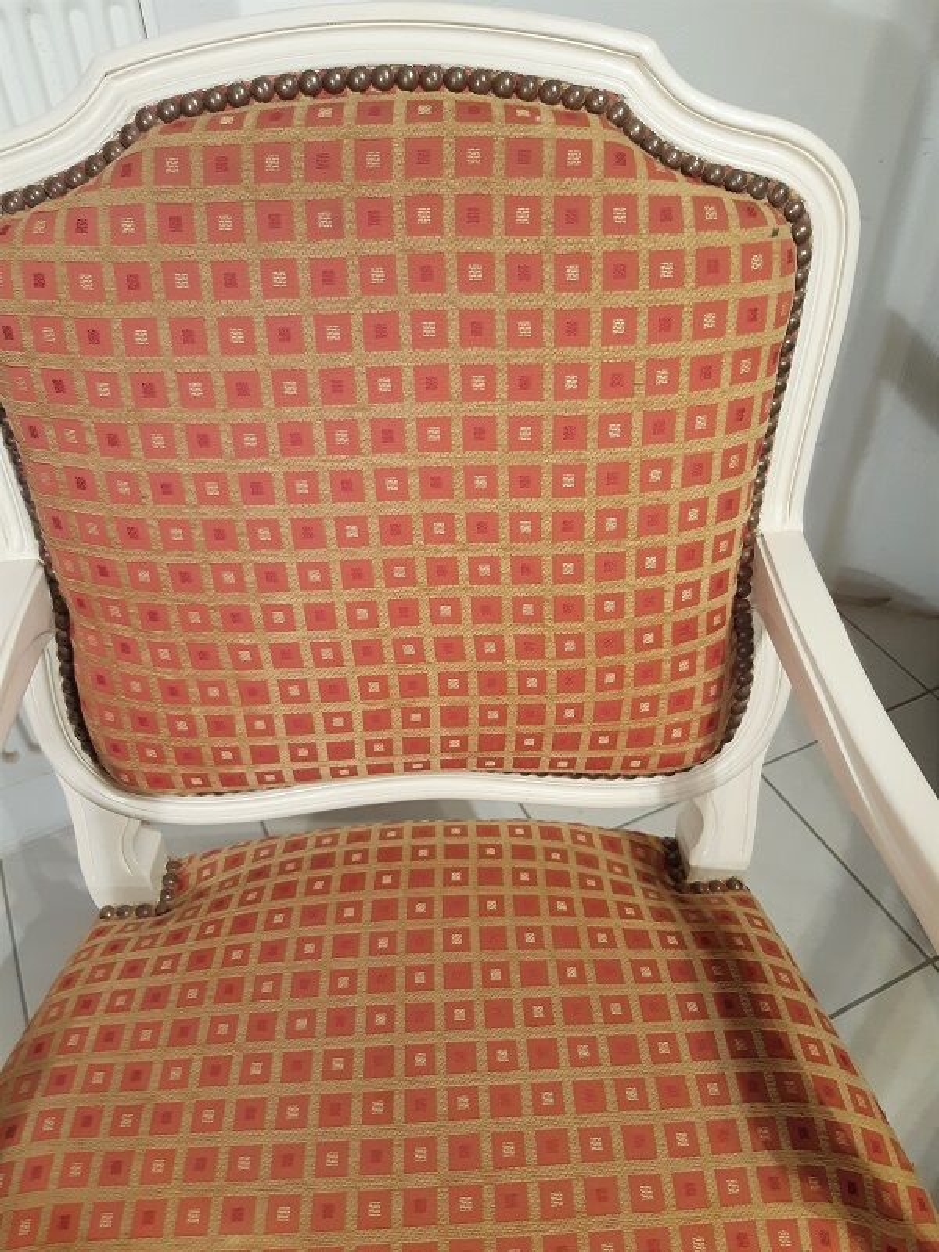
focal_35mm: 26
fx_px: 940
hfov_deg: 53.1
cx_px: 470
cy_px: 626
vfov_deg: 67.3
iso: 100
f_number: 1.7
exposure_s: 1/50
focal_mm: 3.93
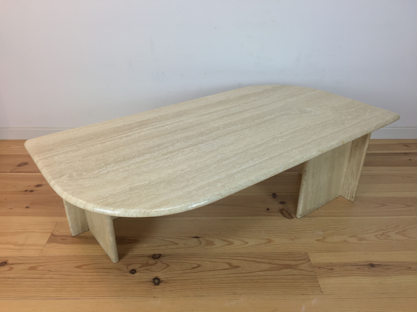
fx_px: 349
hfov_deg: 61.7
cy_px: 156
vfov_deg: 48.2
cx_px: 208
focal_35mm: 29
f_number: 2.2
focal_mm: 4.15
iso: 32
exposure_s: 1/33
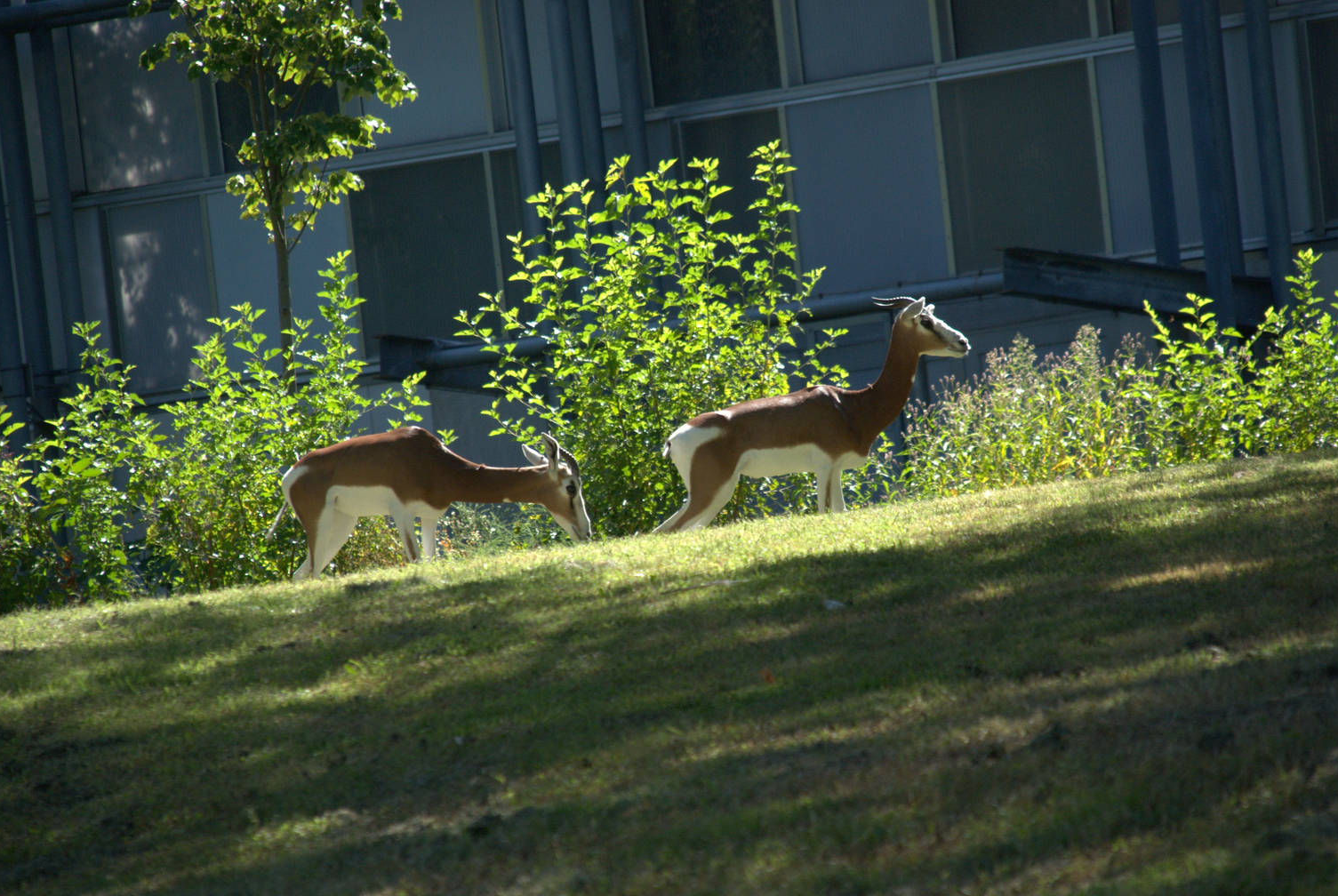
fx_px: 11872
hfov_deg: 6.5
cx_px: 708
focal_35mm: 319
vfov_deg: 4.3
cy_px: 462
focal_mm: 200
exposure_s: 1/500
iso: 640
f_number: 6.3
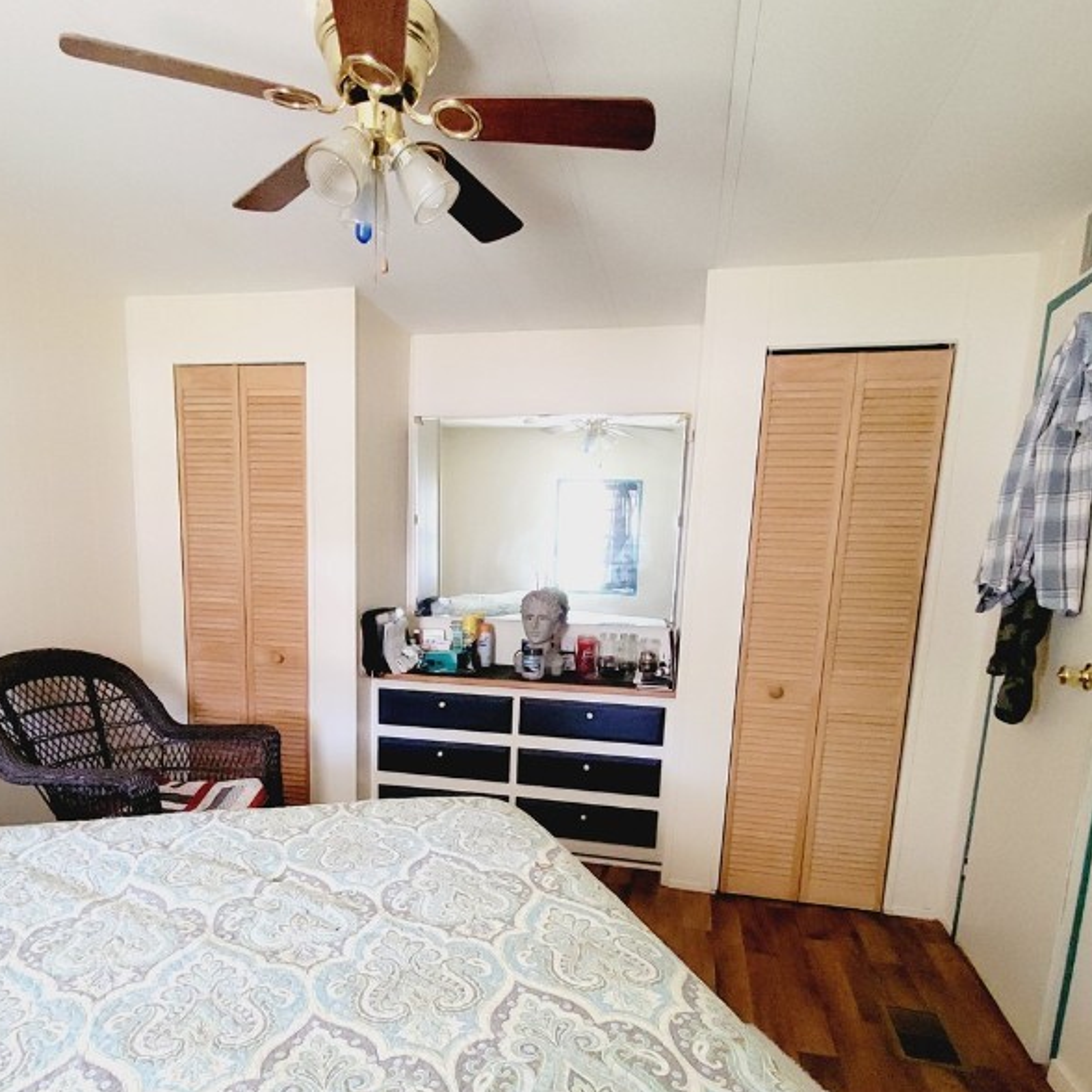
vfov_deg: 73.3
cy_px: 695
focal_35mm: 20
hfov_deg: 74.7
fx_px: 714
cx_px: 500
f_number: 2.2
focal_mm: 2.2
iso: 500
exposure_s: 1/30
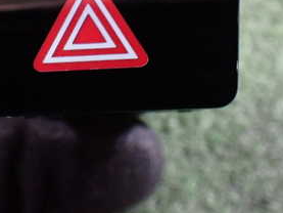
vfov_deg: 22.0
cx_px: 102
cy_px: 12
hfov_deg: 29.7
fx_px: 532
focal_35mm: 65
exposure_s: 1/30
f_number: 2.3
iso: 1000
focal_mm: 5.4
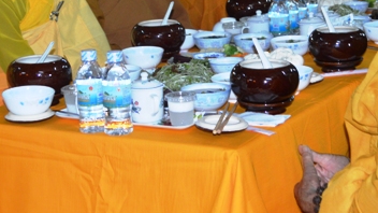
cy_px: 24
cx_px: 215
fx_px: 972
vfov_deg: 12.4
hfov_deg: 22.0
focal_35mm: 97
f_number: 5
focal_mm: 34
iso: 1400
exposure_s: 1/60
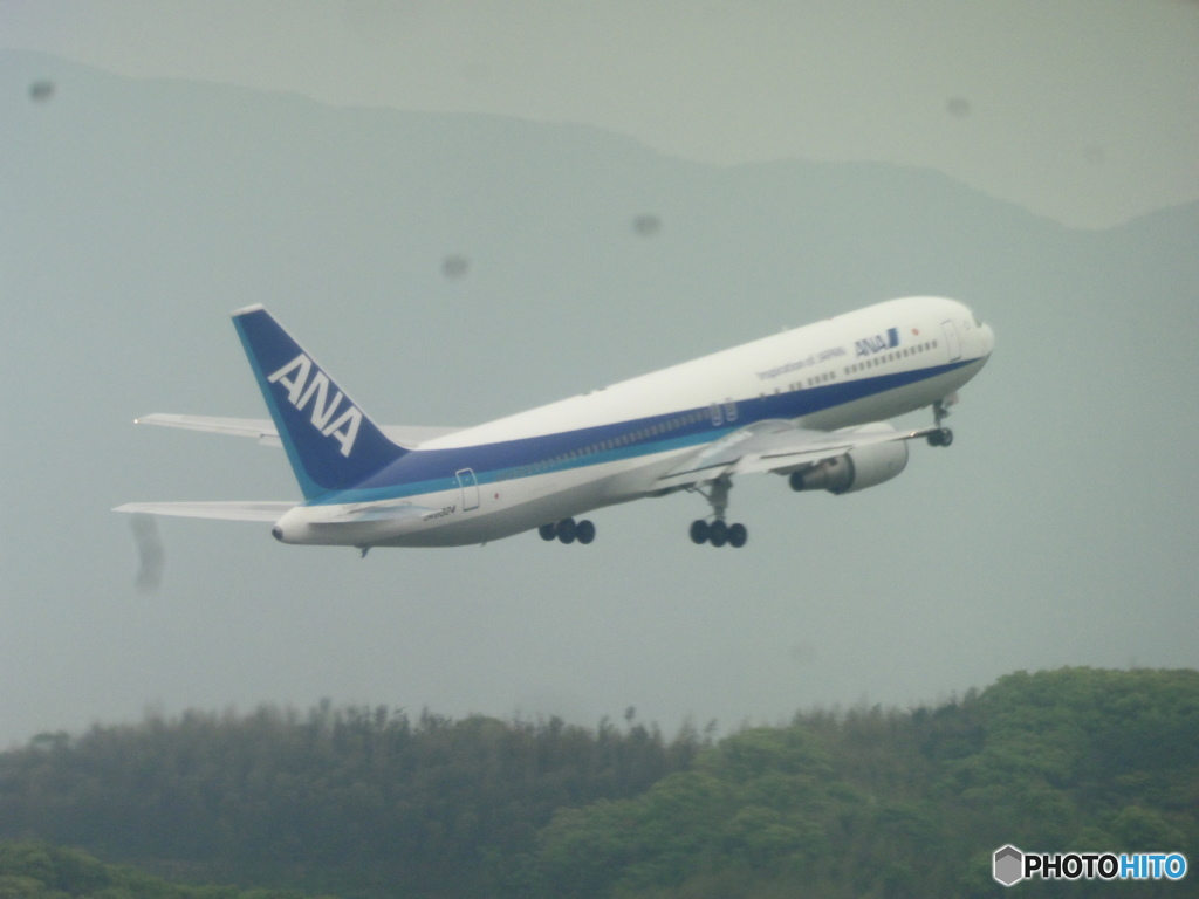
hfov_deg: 4.1
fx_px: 16626
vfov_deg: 3.1
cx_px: 600
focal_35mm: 480
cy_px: 450
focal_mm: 86
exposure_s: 1/500
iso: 200
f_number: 6.4
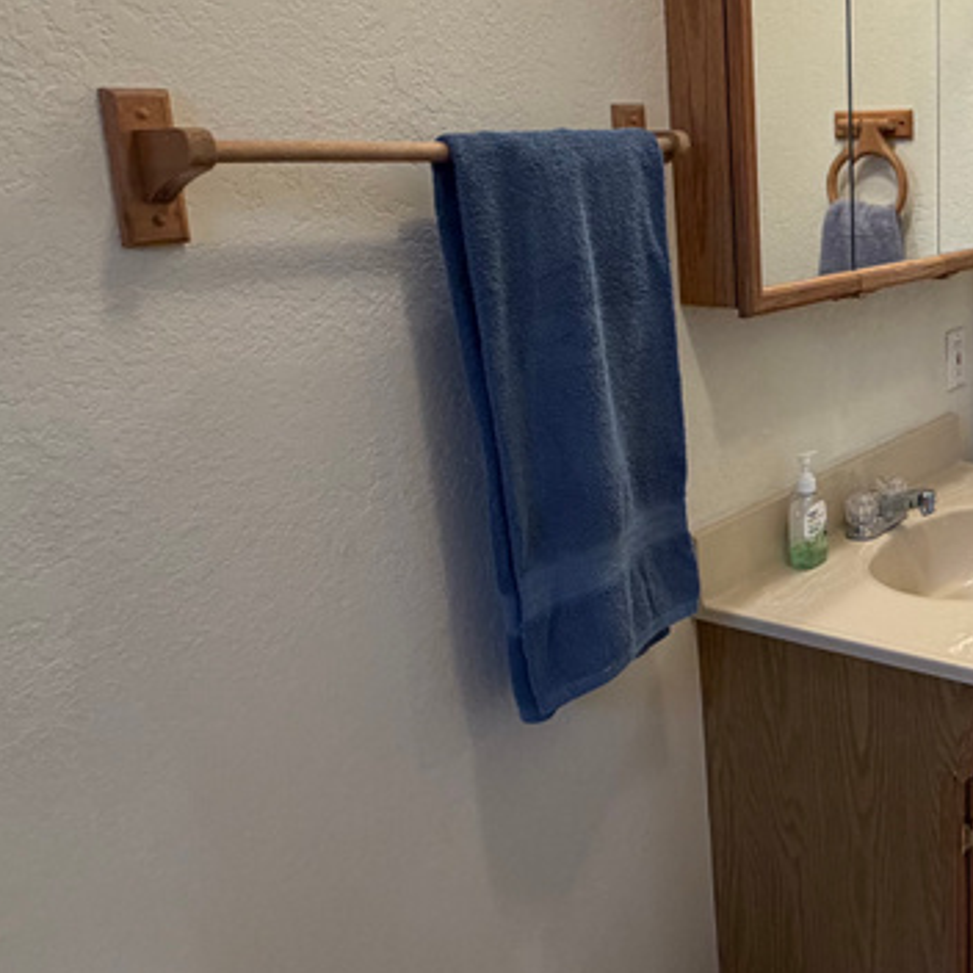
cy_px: 370
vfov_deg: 45.7
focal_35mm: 36
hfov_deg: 41.0
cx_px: 940
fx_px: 1145
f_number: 2.2
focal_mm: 2.22
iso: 200
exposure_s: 1/120
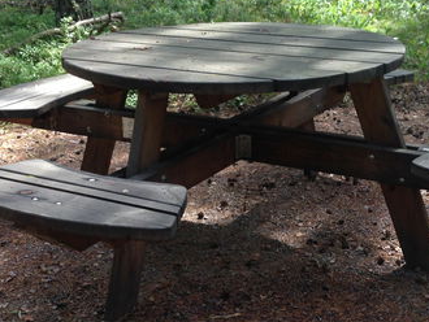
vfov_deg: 22.9
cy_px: 188
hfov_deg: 30.2
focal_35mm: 64
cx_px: 239
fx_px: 794
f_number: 2.4
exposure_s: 1/223
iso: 50
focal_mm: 4.12
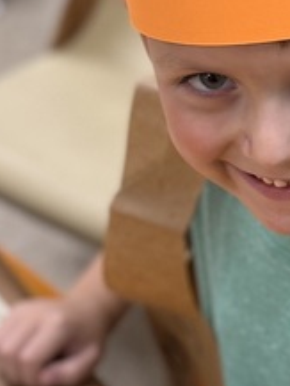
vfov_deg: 17.4
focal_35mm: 113
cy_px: 185
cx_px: 409
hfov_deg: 12.6
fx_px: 1261
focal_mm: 6.76
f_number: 1.78
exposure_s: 1/60
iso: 200
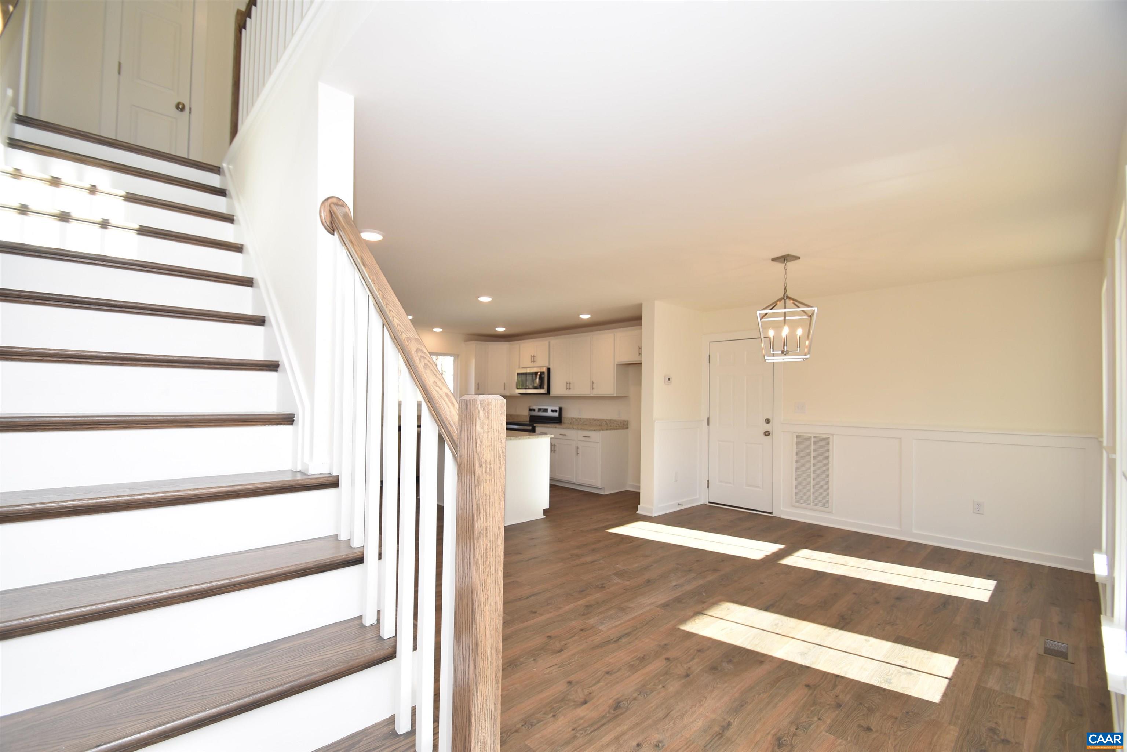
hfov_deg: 100.4
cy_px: 376
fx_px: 470
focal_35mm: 15
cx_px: 564
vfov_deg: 77.3
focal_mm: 10
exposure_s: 1/125
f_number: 5.6
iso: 200
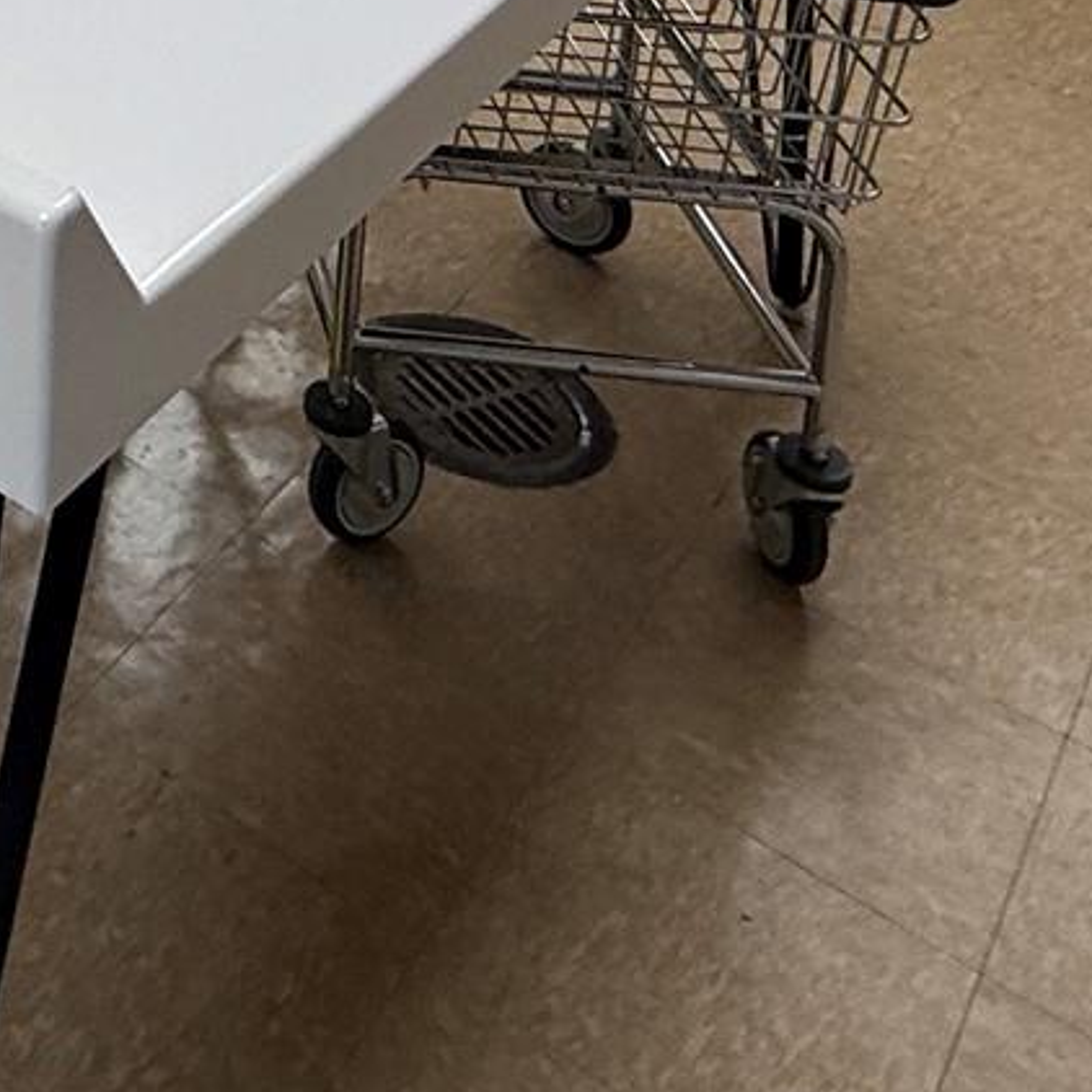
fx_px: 2141
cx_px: -422
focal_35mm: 60
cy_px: -787
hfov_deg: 24.1
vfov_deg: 21.1
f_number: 2.2
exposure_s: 1/120
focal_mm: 2.22
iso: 64
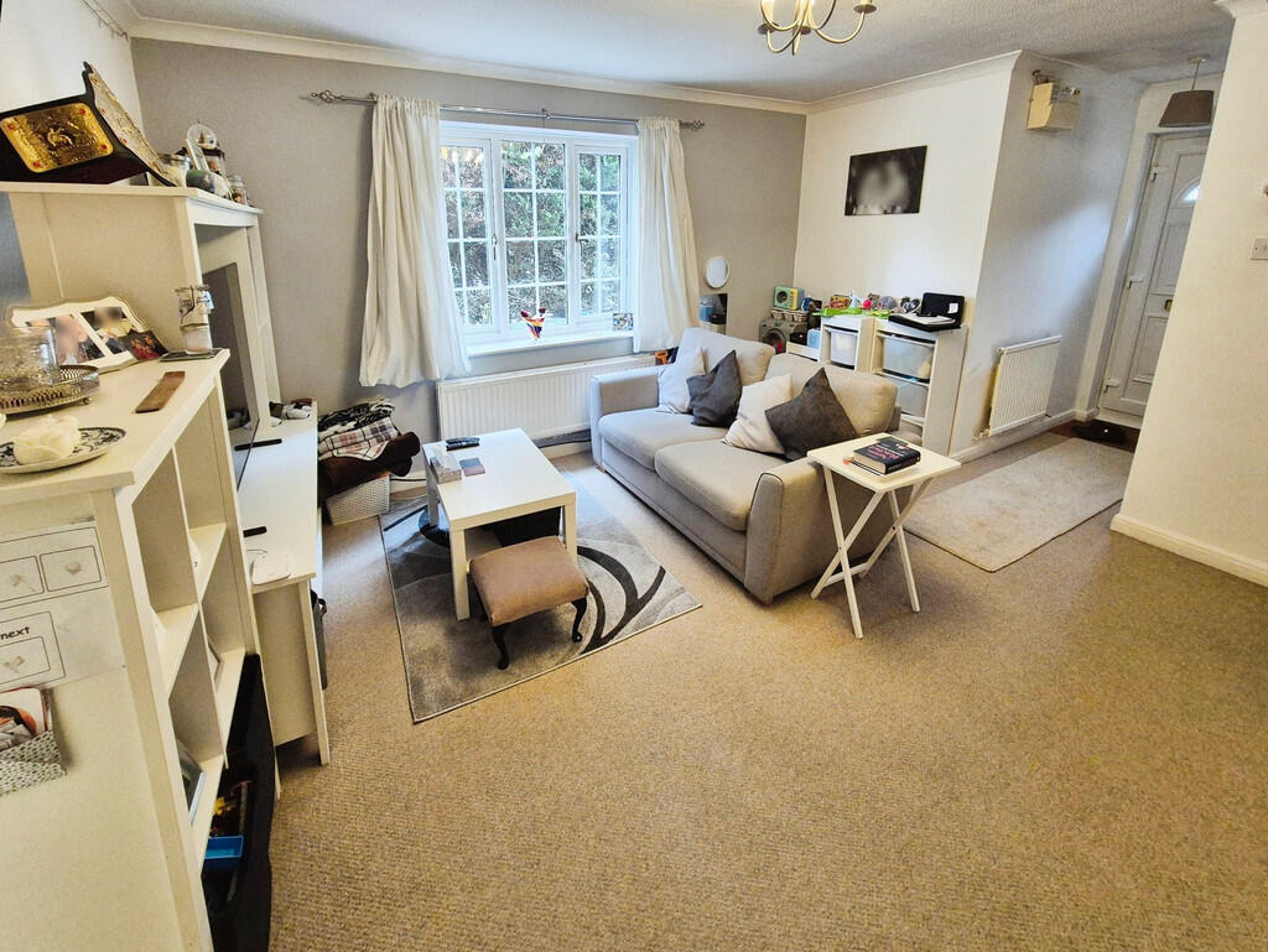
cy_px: 476
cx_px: 634
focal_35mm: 13
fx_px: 476
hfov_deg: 106.2
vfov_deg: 90.0
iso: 500
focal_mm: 2.2
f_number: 2.2
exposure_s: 1/50
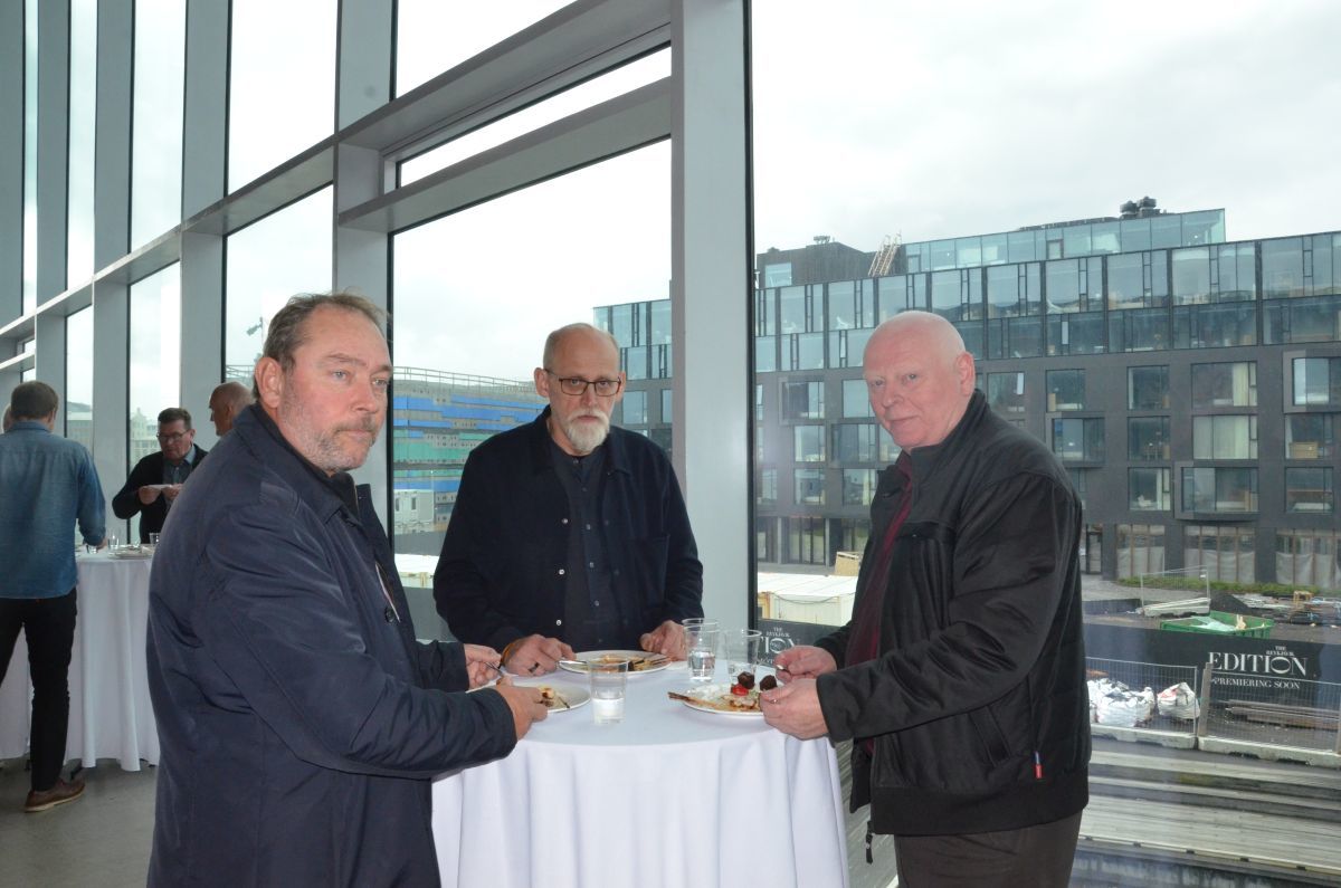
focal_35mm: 27
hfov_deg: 67.5
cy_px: 444
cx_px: 670
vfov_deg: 47.7
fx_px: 1004
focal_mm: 18
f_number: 13
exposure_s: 1/250
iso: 2000
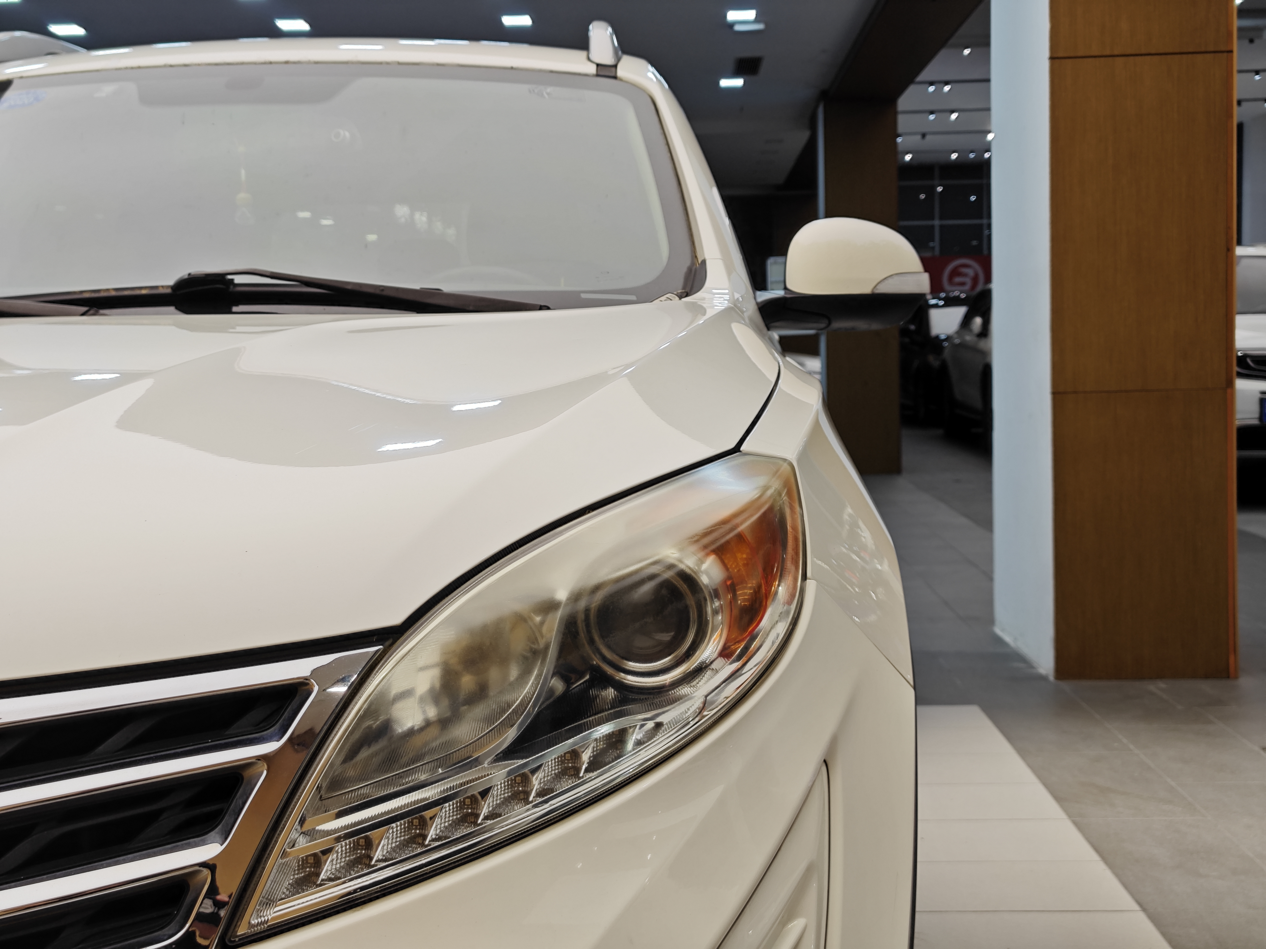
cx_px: 633
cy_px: 474
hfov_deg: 41.2
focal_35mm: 46
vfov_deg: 31.5
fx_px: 1682
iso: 80
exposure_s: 1/100
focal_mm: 8.7
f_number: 1.9
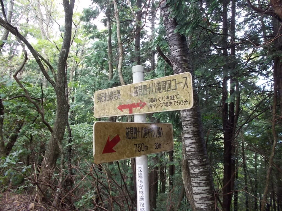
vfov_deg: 53.1
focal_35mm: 26
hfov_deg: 67.3
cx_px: 141
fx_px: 212
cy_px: 106
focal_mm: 4.6
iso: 200
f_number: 3.2
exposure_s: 1/25
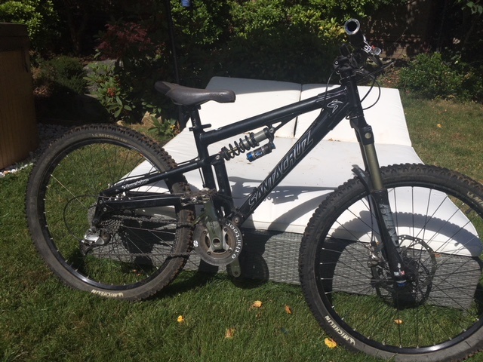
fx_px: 405
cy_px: 181
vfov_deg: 48.2
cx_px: 242
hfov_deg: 61.7
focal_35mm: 29
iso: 25
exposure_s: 1/6993
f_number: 2.2
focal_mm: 4.15
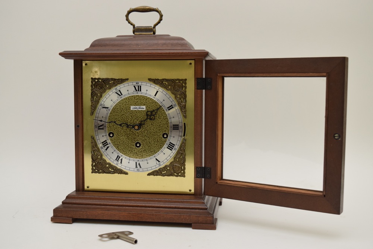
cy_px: 124
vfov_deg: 29.9
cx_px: 186
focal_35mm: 45
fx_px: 466
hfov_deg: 43.6
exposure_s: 1/100
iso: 800
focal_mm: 30
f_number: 5.6
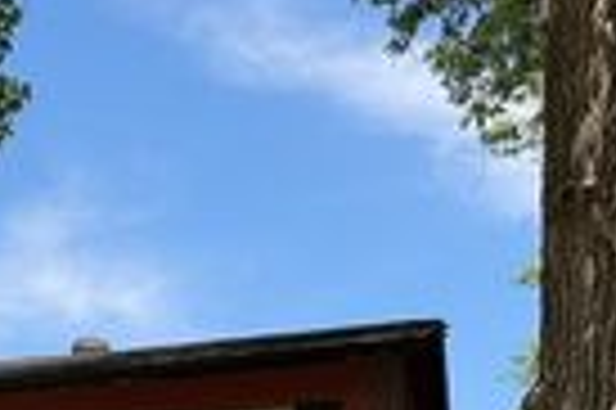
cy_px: 768
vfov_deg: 13.3
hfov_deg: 21.8
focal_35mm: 91
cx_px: 31
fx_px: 1555
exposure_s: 1/3584
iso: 100
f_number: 1.78
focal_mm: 6.76
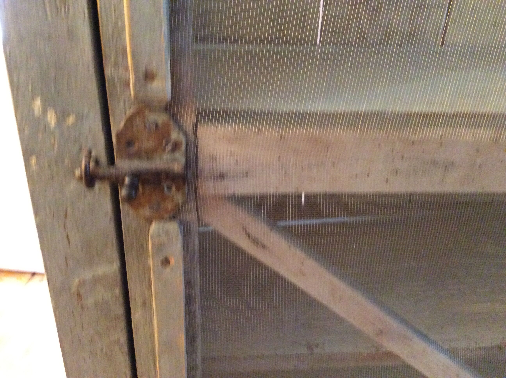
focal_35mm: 32
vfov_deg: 44.1
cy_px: 189
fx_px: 467
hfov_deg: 56.9
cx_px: 253
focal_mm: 3.3
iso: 640
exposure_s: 1/17
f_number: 2.4
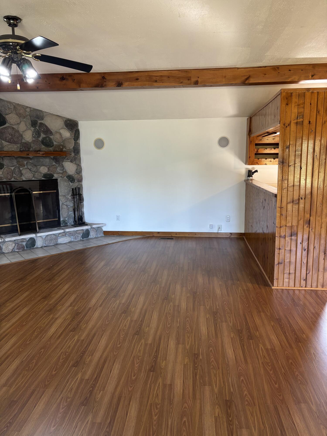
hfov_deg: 53.1
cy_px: 218
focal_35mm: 26
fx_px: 327
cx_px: 164
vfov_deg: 67.3
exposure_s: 1/60
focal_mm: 5.96
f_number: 1.6
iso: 160
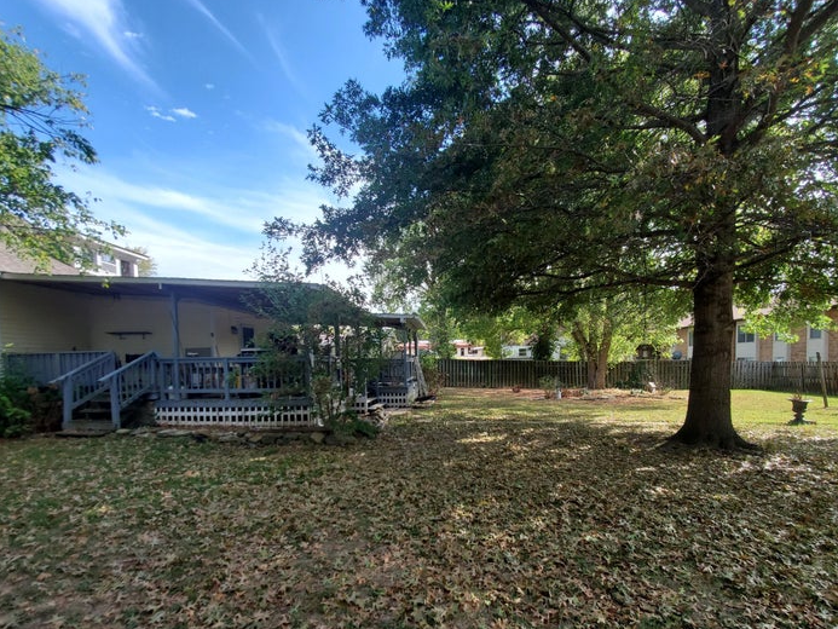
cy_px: 381
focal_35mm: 16
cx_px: 417
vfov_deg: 77.1
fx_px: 387
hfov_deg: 94.5
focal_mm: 1.8
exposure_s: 1/338
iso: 50
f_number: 2.2
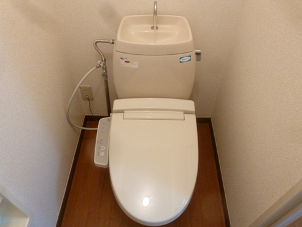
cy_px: 109
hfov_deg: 67.3
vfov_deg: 53.0
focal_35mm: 26
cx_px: 148
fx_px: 227
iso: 400
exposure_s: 1/20
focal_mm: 4.3
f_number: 3.3
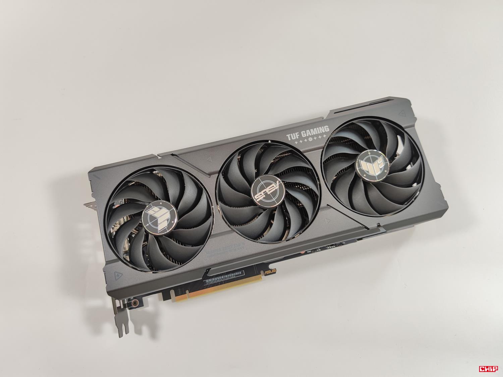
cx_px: 252
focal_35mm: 25
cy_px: 188
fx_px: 363
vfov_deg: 54.9
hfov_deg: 69.4
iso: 62
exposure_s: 1/100
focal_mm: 6.78
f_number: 1.85
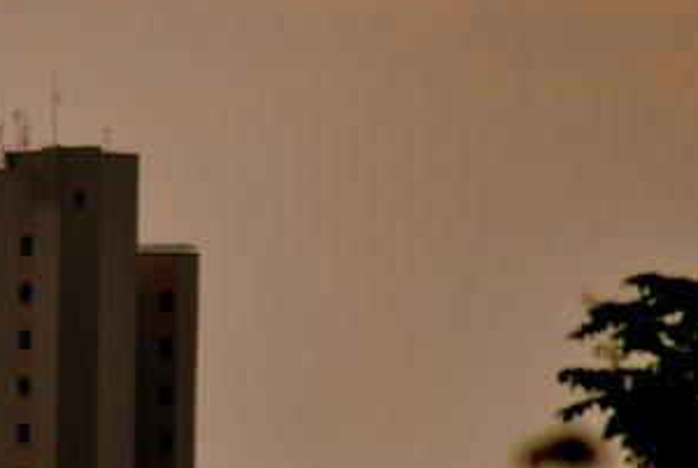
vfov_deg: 1.1
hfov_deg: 1.7
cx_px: 60
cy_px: 248
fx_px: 23340
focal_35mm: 1202
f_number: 5.6
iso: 100
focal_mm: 300
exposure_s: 1/640
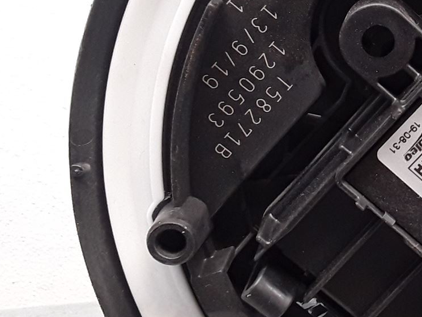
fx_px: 939
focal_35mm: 77
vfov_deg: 19.1
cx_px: 463
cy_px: 133
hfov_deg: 23.8
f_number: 1.9
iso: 100
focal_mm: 2.91
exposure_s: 1/50
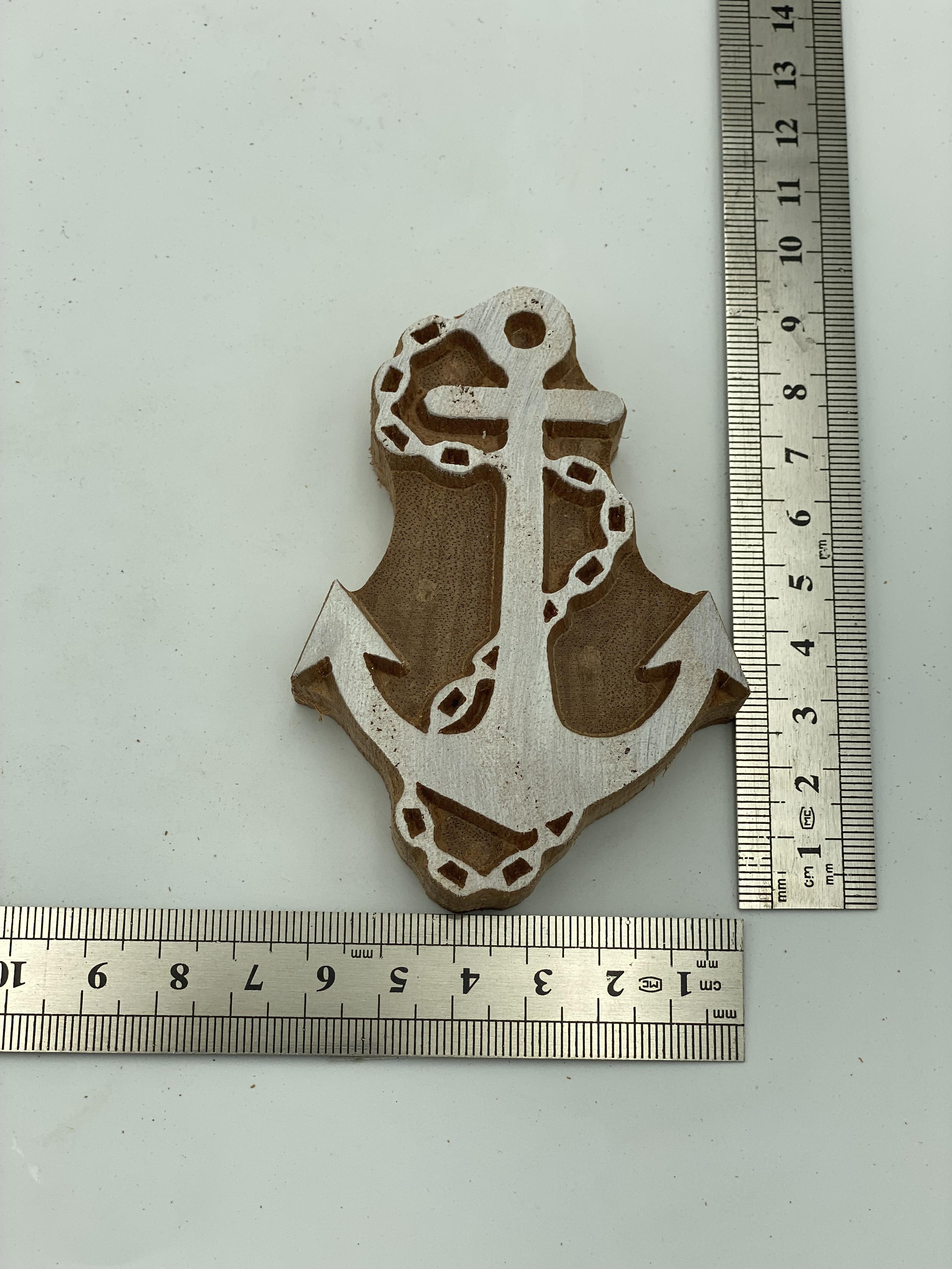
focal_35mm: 52
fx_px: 1907
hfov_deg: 28.0
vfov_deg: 36.8
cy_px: 634
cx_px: 476
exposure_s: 1/786
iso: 20
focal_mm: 6
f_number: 2
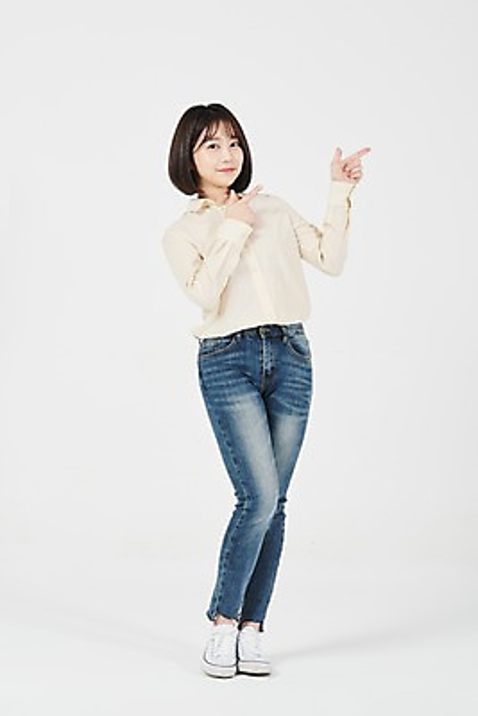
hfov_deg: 19.5
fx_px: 1393
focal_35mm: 70
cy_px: 358
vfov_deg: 28.8
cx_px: 239
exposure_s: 1/125
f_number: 13
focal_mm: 70
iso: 100
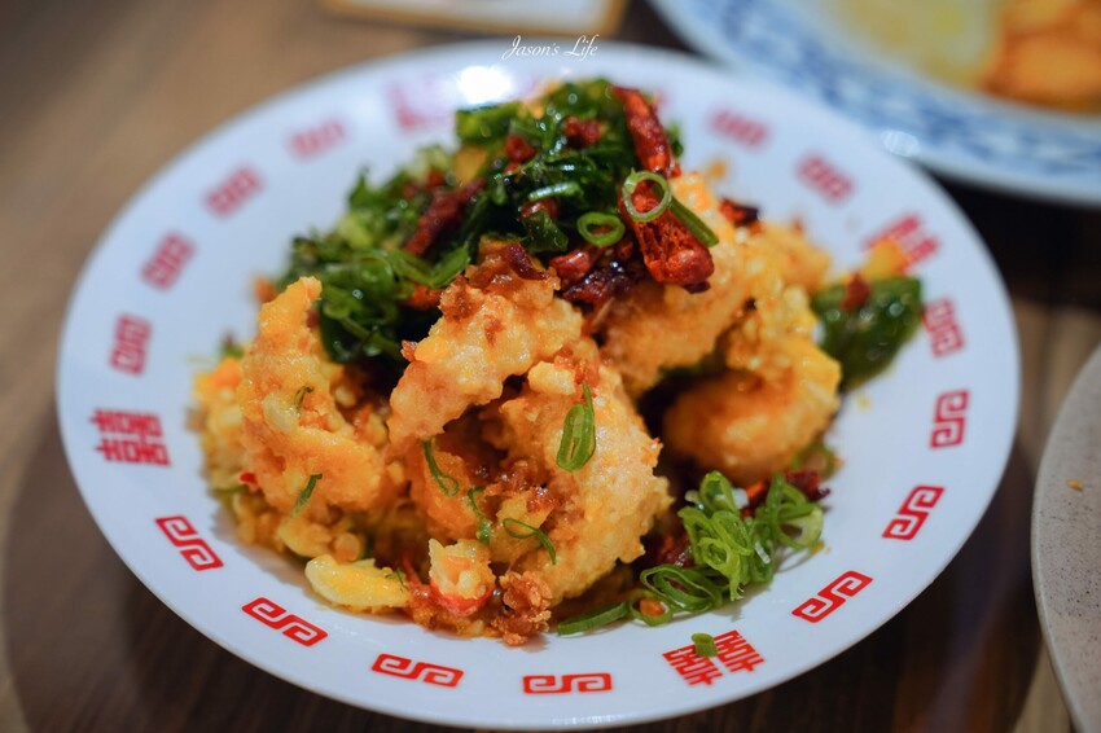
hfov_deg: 36.3
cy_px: 366
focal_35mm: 55
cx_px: 550
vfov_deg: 24.6
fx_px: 1681
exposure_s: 1/60
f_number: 2.8
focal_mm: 55
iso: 640
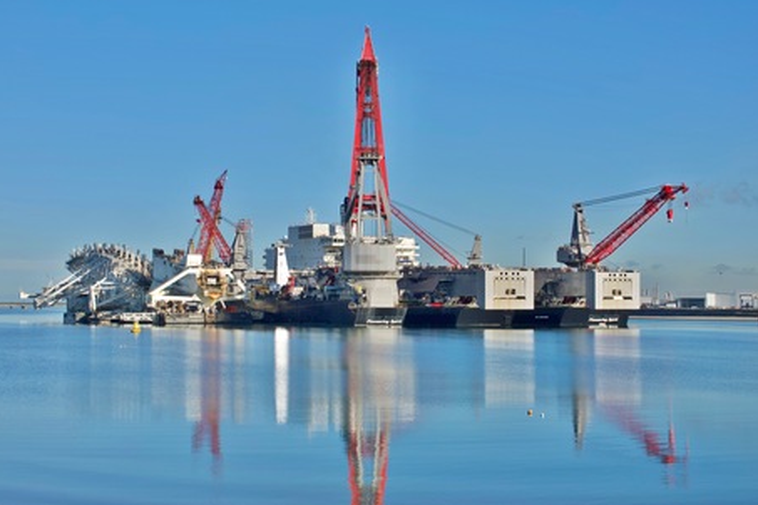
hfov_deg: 32.4
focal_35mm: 62
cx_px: 375
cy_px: 252
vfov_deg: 21.9
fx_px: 1305
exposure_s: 1/1000
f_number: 5.6
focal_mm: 22.19
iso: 100
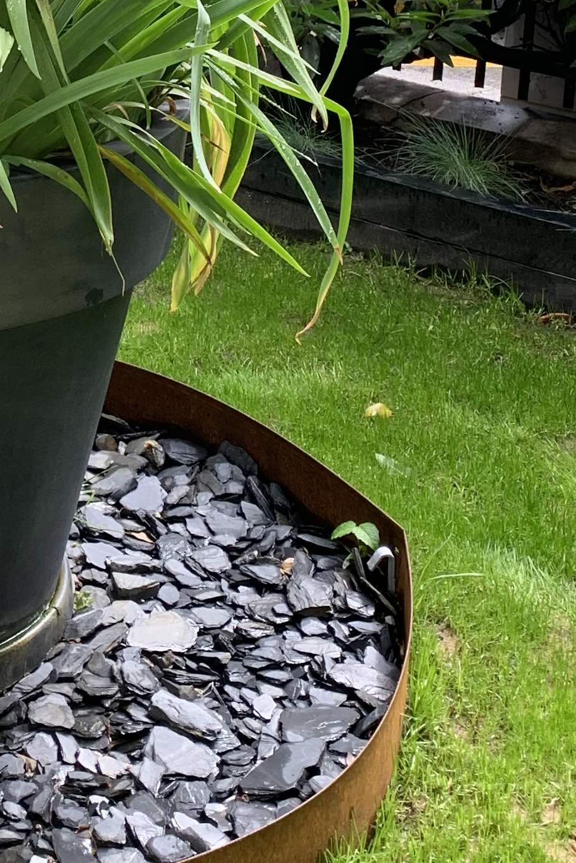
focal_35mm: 79
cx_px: -32
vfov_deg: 24.3
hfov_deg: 16.8
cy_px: -31
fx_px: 1896
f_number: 1.8
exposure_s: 1/122
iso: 25
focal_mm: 4.25
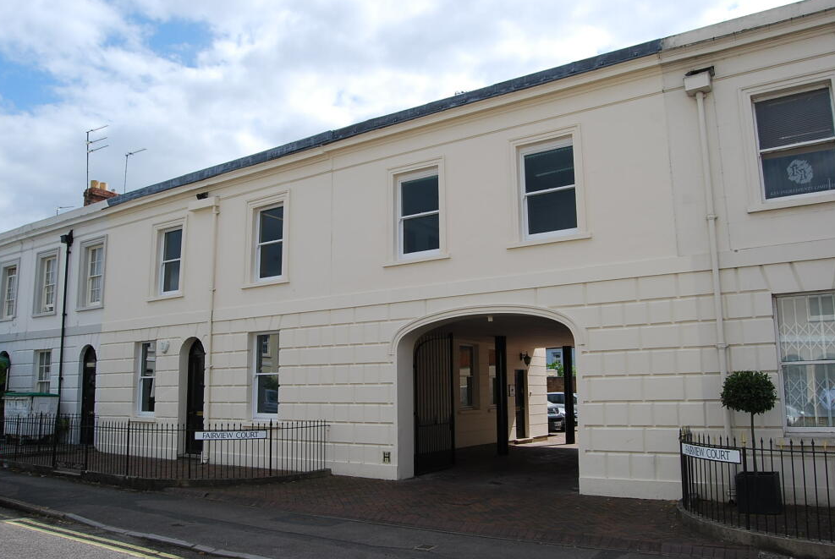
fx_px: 650
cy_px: 280
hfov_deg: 65.4
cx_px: 412
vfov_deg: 46.5
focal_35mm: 28
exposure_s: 1/250
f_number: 8
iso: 100
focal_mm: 18
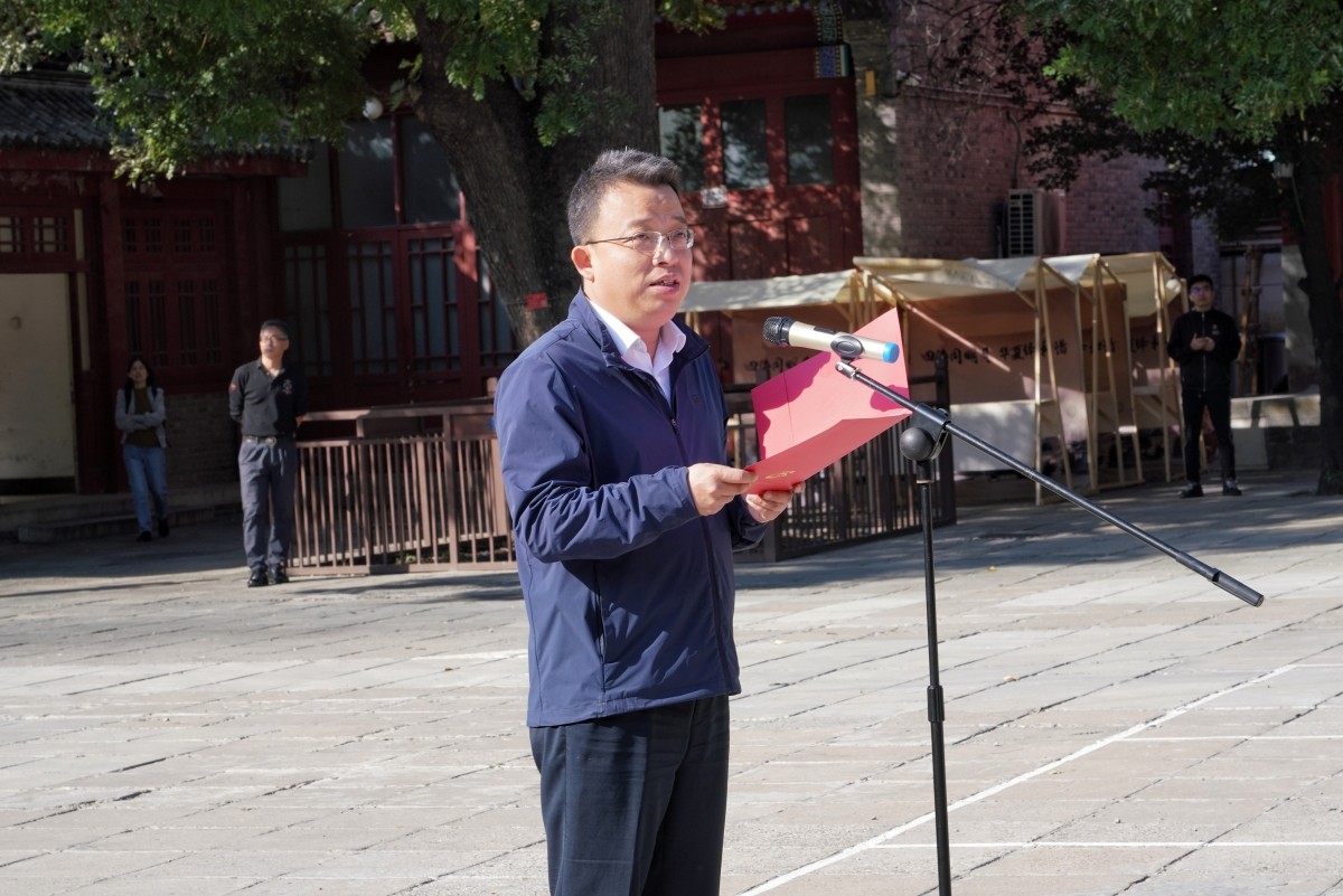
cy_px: 448
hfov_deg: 19.4
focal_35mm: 105
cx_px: 672
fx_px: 3918
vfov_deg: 13.1
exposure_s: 1/100
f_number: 14
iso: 250
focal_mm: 105
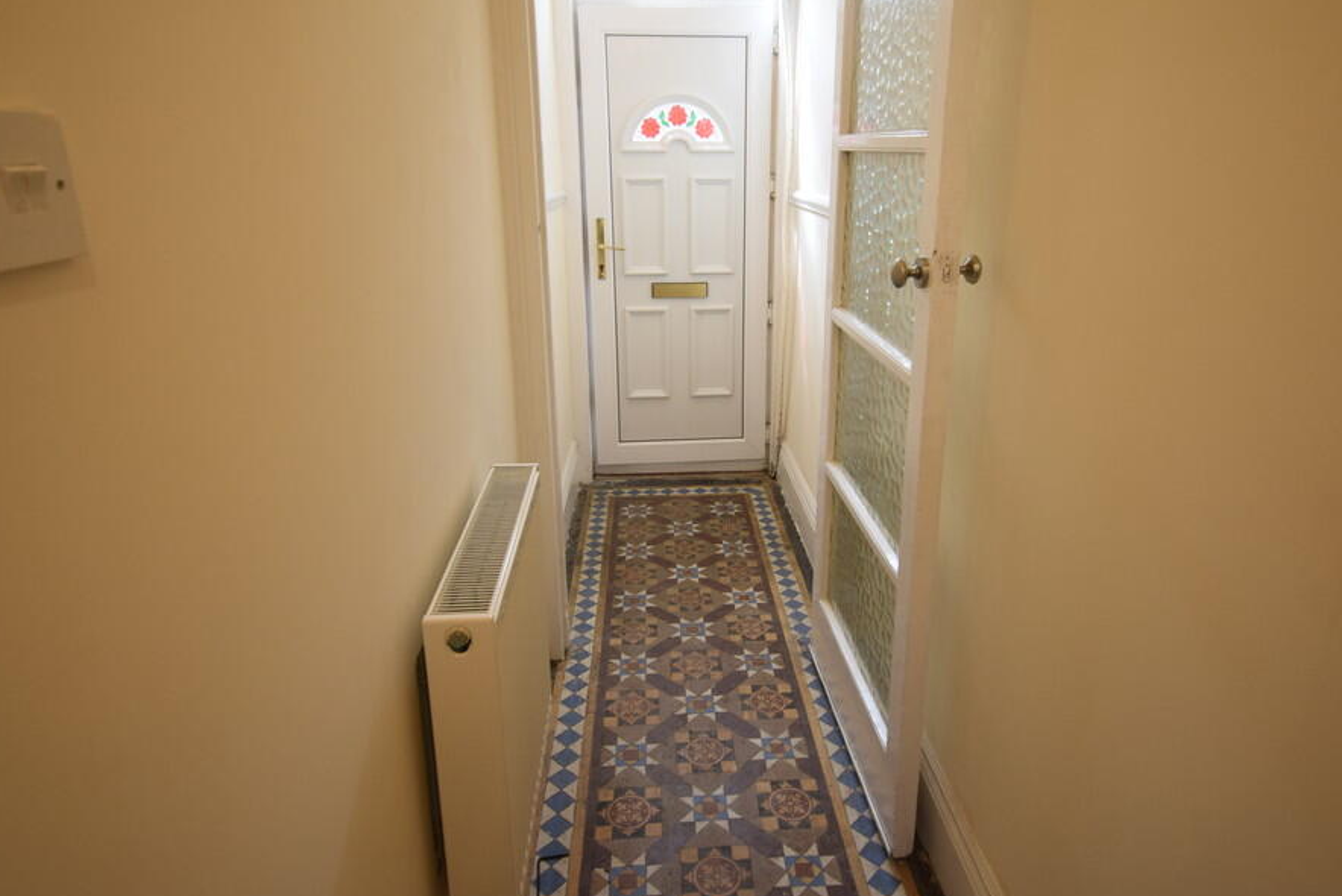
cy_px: 405
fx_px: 842
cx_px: 710
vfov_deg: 55.9
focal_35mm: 23
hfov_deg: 77.0
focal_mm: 13
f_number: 5
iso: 400
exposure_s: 1/100
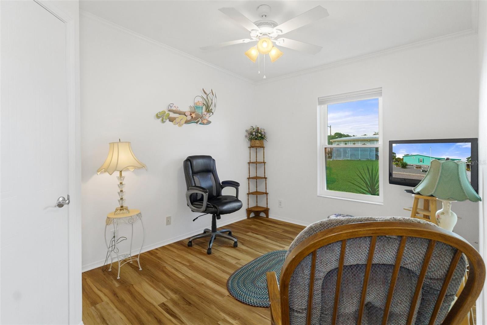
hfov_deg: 95.0
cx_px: 244
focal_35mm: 16
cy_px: 162
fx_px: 223
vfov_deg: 72.0
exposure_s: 1/6
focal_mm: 11
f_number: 8
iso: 640
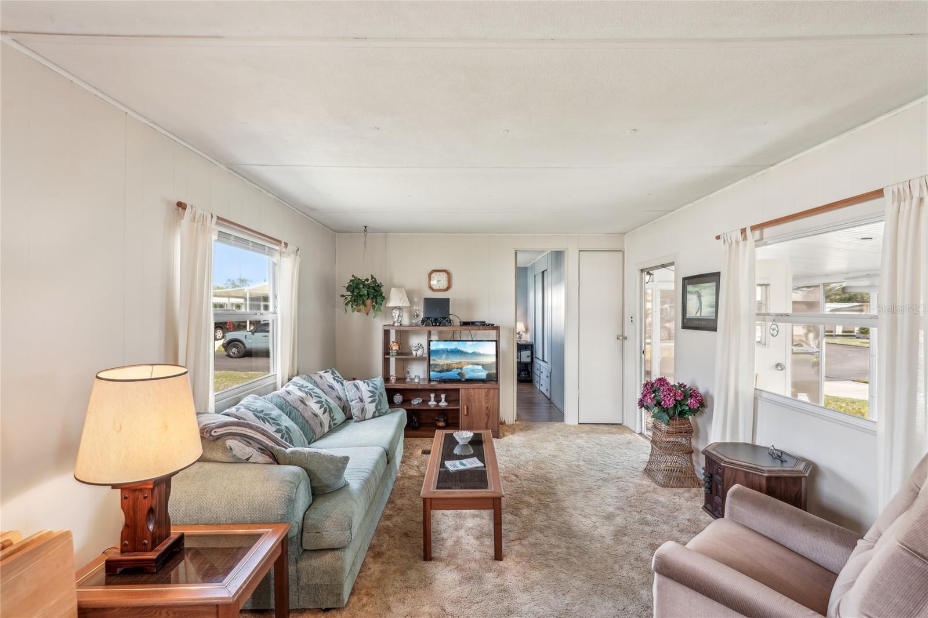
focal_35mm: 16
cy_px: 309
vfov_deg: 73.7
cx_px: 464
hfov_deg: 96.7
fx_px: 412
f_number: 8
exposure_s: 1/25
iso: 400
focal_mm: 16
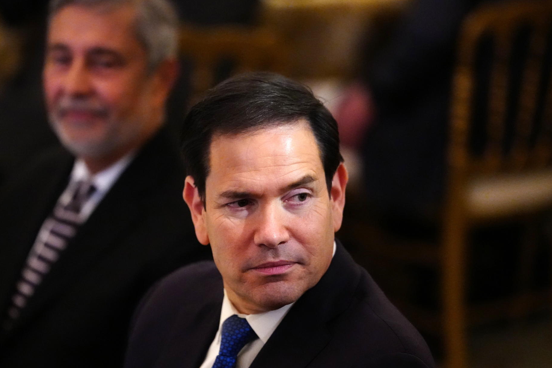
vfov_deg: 5.5
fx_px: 3848
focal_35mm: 251
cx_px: 191
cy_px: 228
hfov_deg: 8.2
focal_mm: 150
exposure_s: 1/200
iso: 8000
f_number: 2
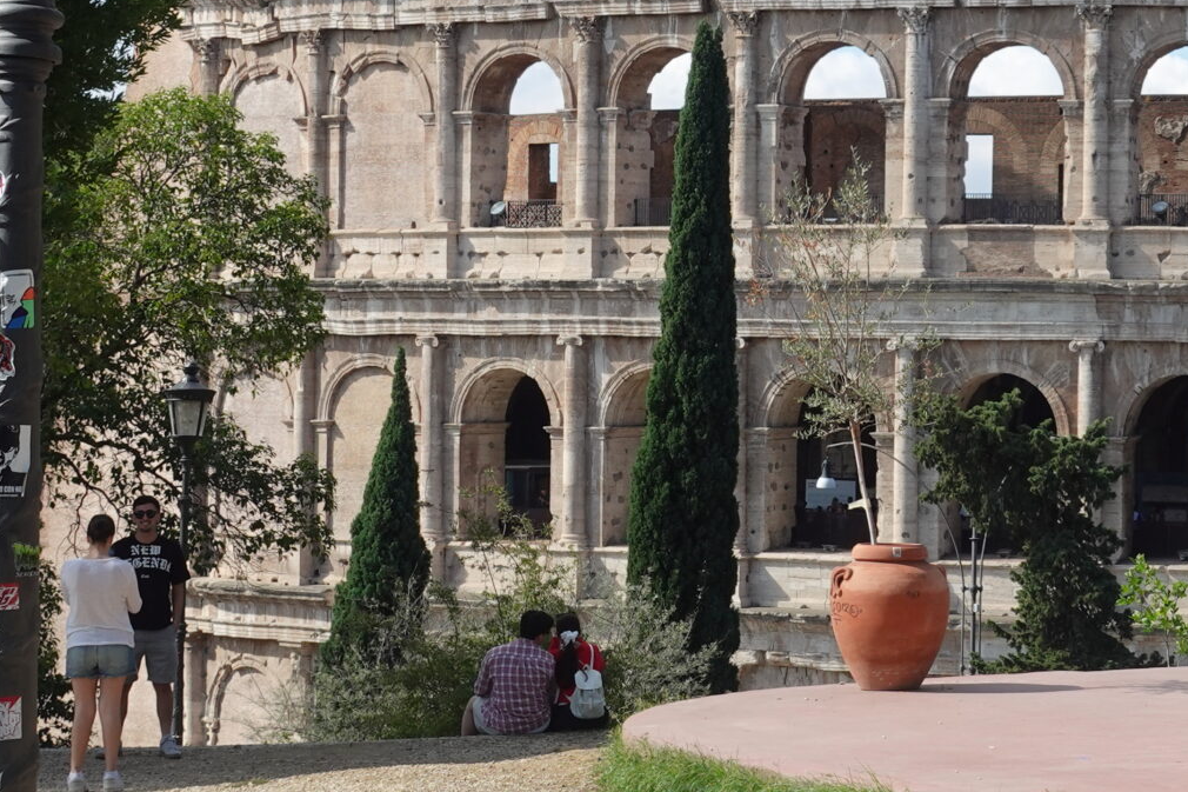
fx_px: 3596
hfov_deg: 18.3
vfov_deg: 12.5
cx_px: 1162
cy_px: 139
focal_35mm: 109
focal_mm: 16.29
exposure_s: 1/320
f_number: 5.6
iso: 125
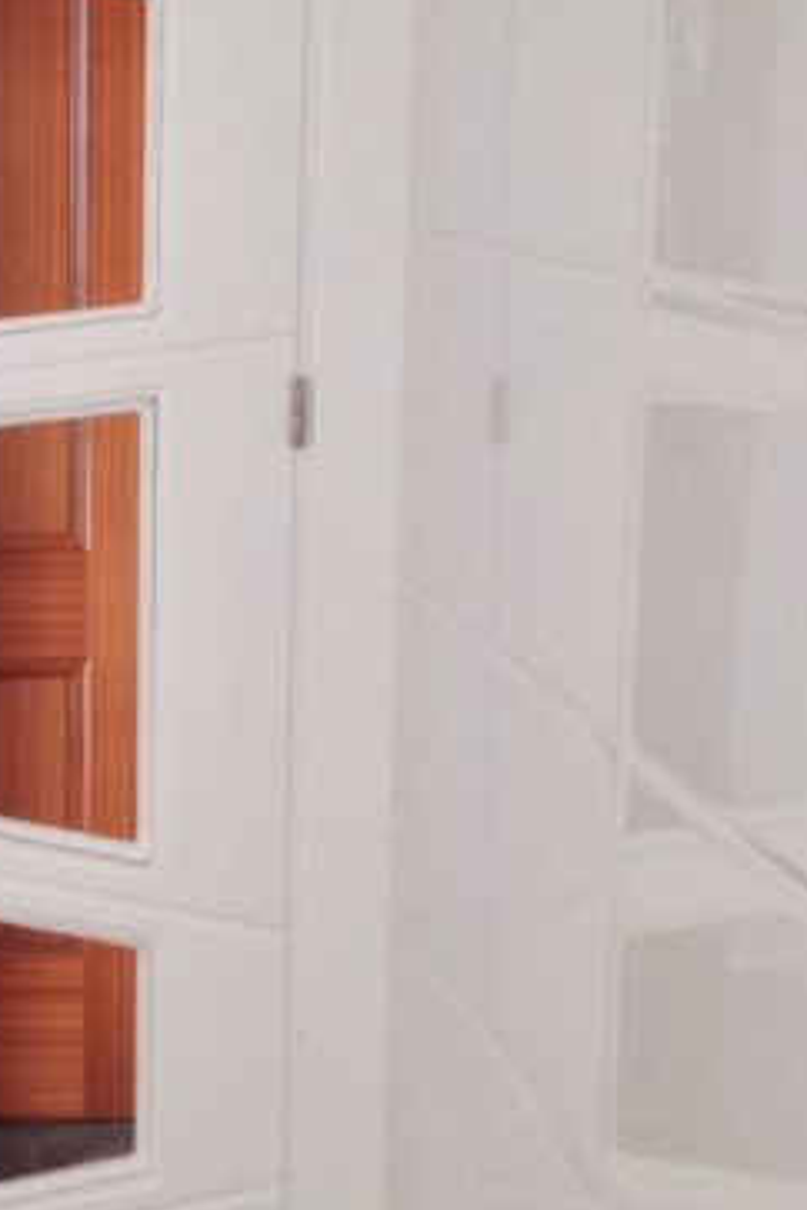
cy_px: 555
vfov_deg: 23.4
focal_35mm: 87
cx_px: -167
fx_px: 2925
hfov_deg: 15.1
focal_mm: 4.28
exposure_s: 1/20
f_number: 2.4
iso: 125
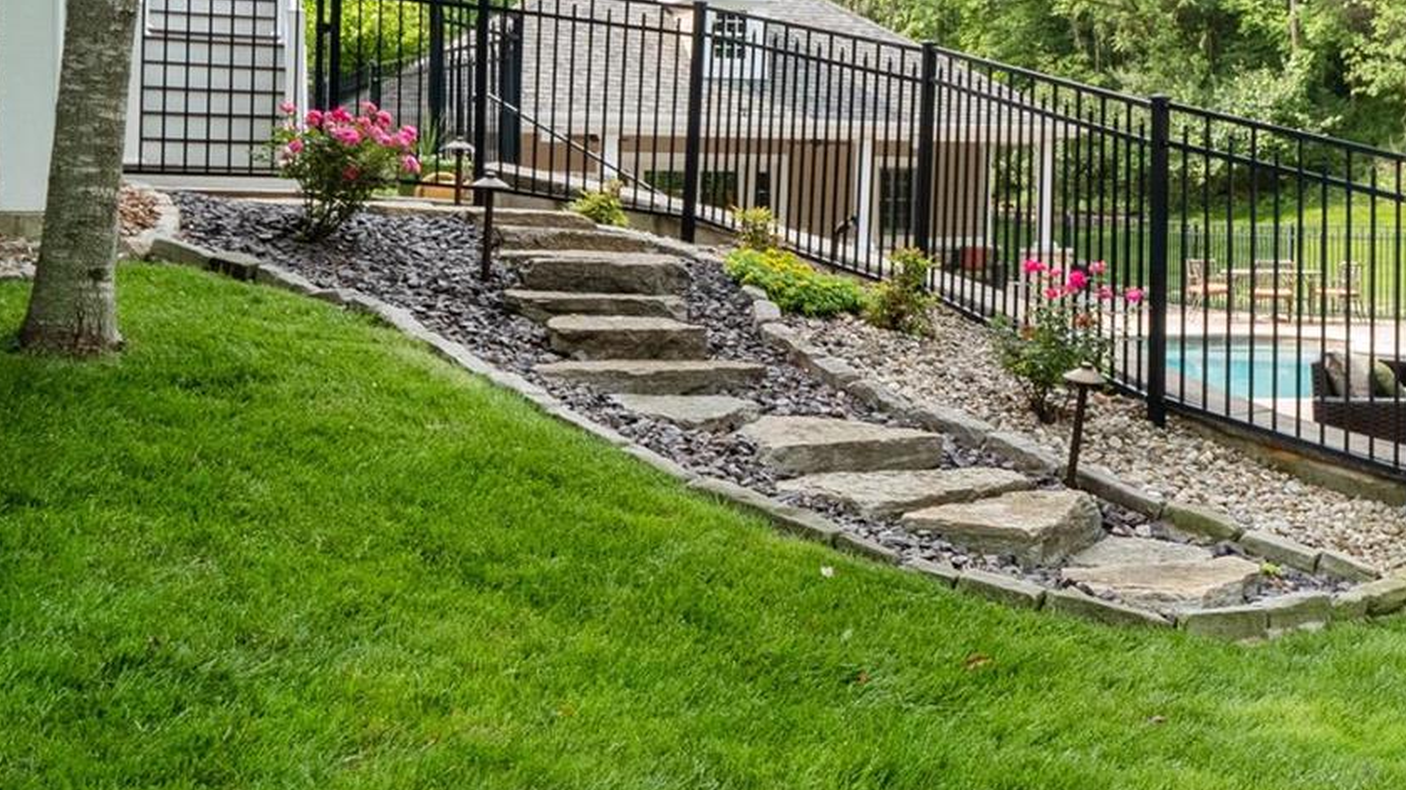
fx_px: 1938
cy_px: 242
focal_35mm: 52
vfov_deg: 22.9
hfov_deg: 37.6
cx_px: 1228
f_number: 10
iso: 400
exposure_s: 1/80
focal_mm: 13
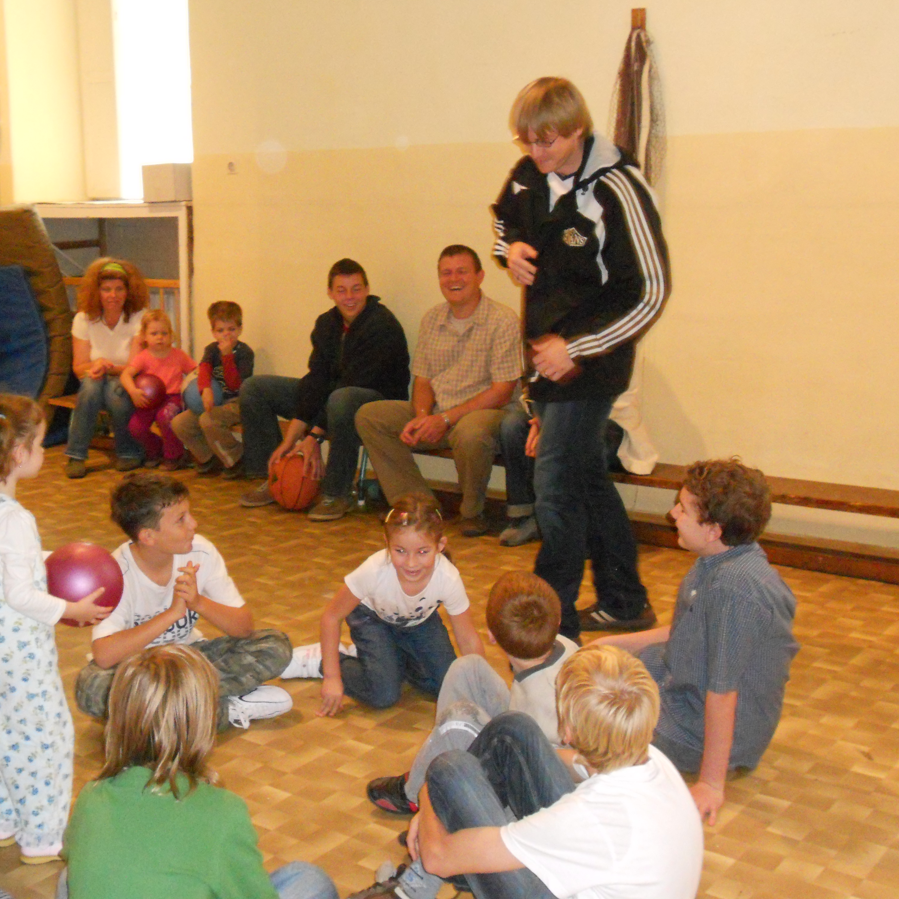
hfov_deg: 37.5
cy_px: 448
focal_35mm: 45
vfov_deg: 37.6
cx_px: 384
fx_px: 1322
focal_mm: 6.9
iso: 800
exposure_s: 1/30
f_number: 3.9
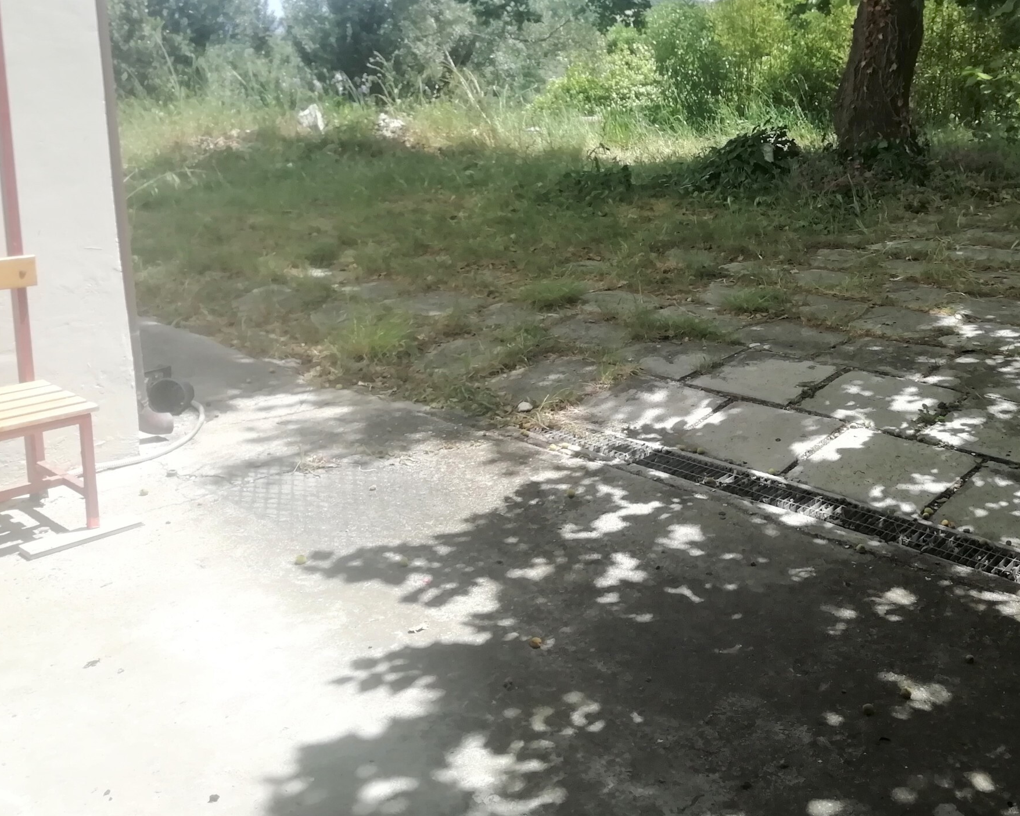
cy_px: 307
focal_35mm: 37
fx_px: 1117
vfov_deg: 39.9
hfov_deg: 47.6
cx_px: 737
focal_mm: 3.46
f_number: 2.2
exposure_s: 1/768
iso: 50
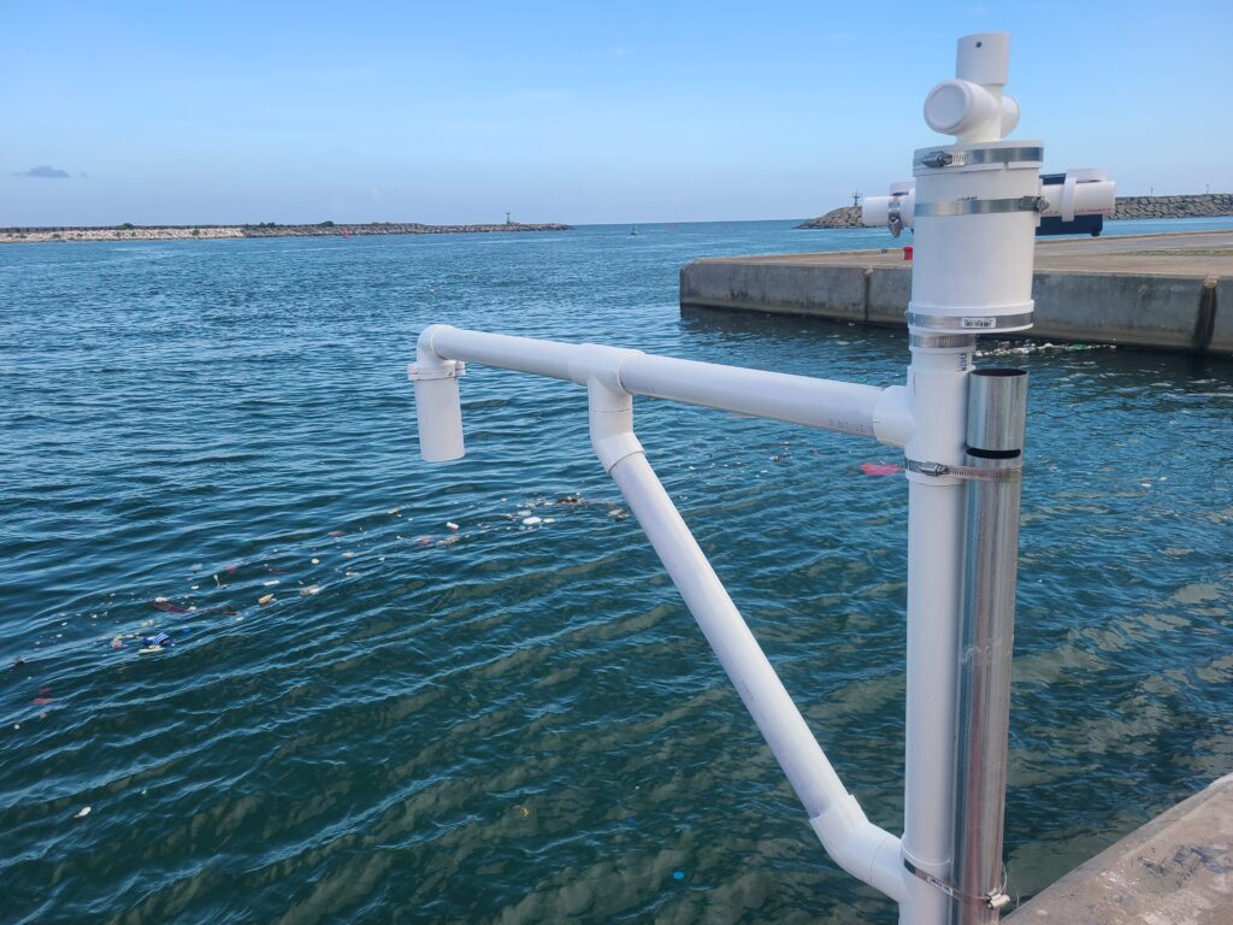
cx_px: 616
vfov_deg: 53.1
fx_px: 926
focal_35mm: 26
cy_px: 462
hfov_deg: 67.3
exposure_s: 1/777
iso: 40
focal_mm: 5.4
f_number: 1.8
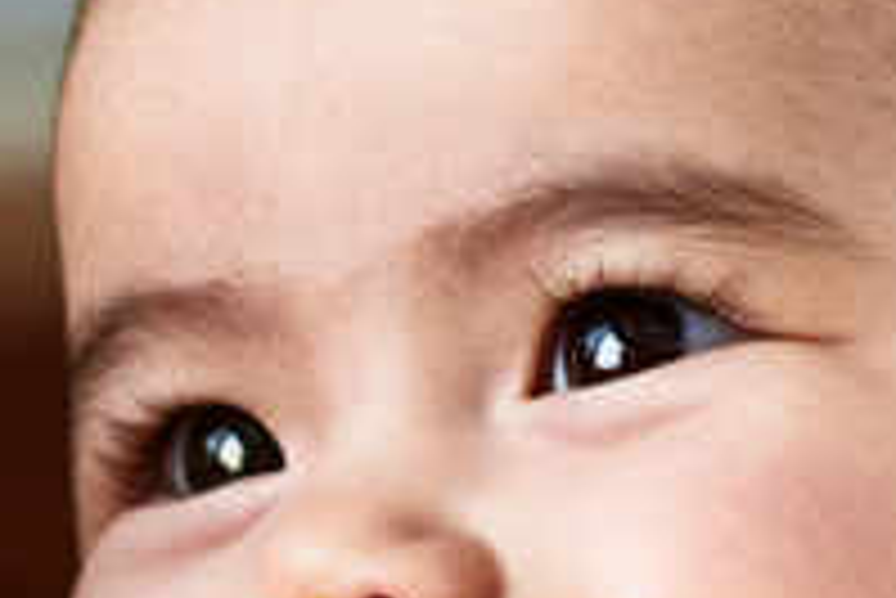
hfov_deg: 3.1
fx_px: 16338
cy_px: 441
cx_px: 171
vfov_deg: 2.1
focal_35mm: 656
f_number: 2.2
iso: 1250
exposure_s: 1/320
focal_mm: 85
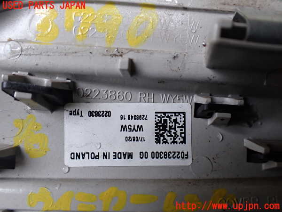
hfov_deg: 60.0
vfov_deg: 46.8
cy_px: 106
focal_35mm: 30
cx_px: 141
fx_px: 244
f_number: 2.3
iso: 320
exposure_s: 1/125
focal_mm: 5.4
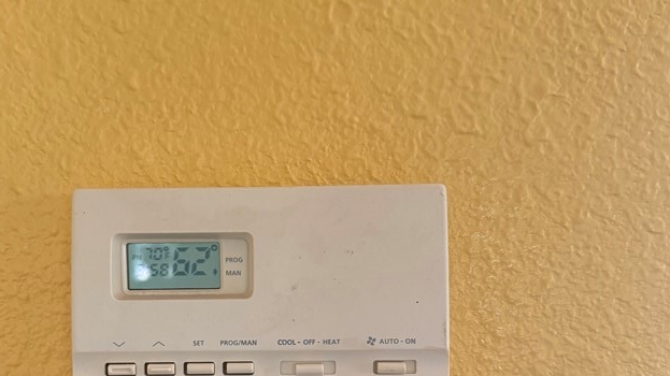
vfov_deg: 27.1
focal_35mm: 43
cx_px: 263
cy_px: 305
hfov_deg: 47.1
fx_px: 764
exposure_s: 1/110
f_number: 1.78
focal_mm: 6.76
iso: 200
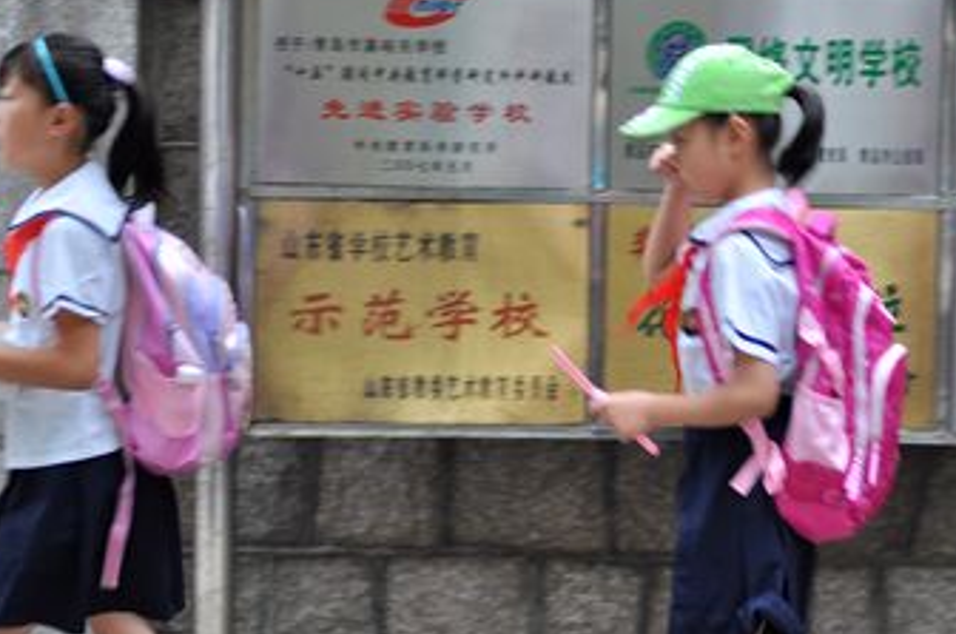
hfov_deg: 9.7
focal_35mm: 211
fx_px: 5595
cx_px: 737
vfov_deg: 6.5
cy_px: 252
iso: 200
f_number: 2.8
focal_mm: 86
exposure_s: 1/50
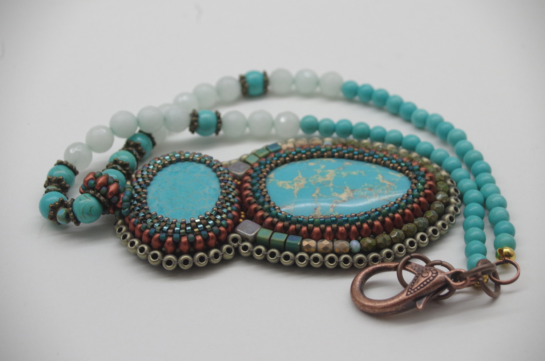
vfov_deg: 18.1
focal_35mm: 75
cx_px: 272
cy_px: 180
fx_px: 1133
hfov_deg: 27.0
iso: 1250
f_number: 8
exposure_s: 1/100
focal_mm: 50
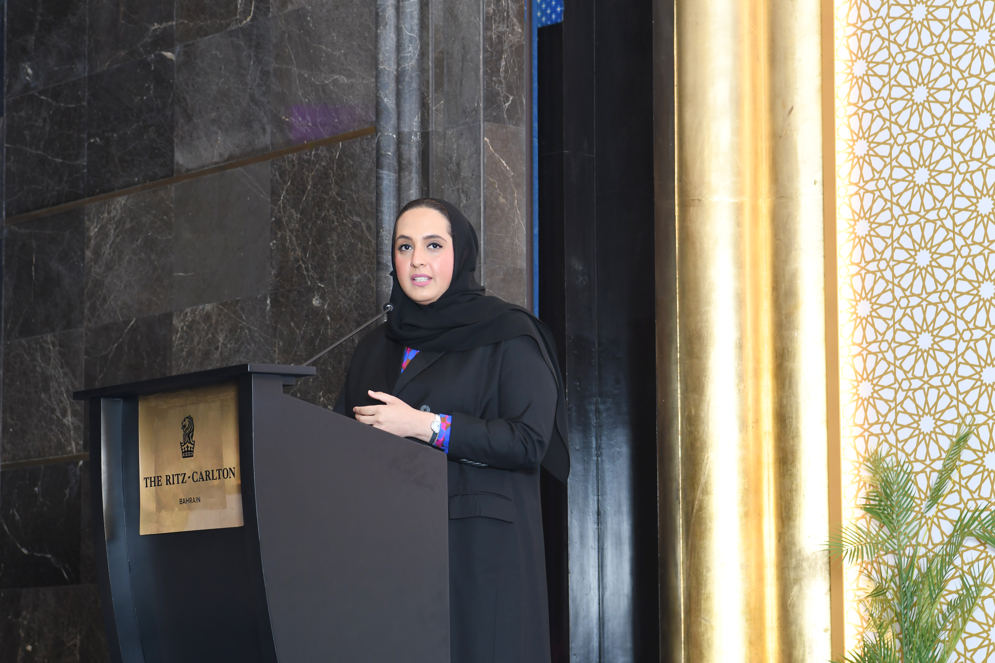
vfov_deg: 13.0
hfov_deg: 19.5
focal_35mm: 105
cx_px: 498
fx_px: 2902
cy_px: 332
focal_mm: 70
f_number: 5.6
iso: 640
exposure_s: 1/100
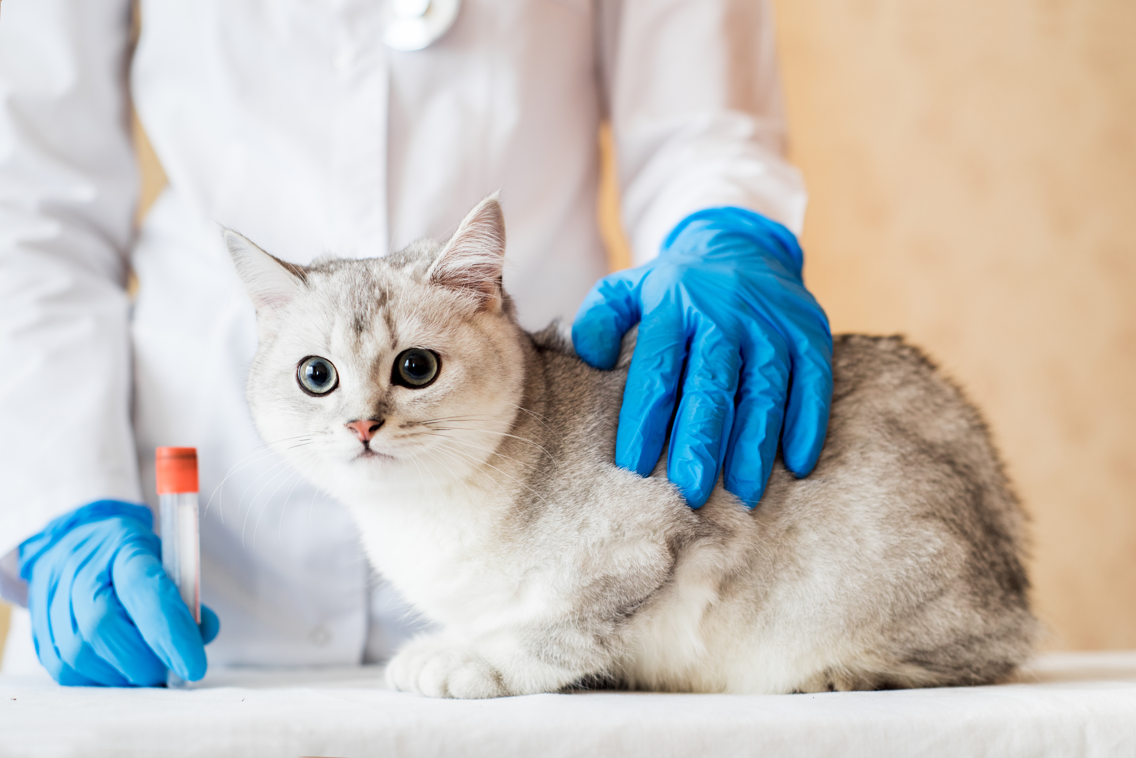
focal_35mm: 50
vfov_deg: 27.0
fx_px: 1578
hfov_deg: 39.6
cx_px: 568
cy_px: 379
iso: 320
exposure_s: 1/80
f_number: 3.5
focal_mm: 50
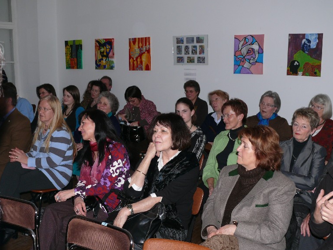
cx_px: 173
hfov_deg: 44.8
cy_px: 130
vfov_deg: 34.3
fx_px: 404
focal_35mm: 42
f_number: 2.8
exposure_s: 1/30
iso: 100
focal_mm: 8
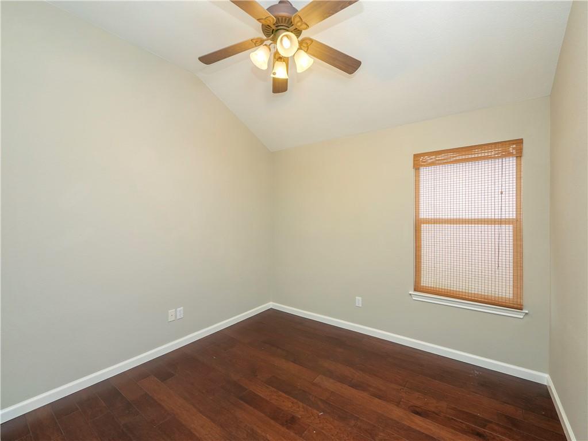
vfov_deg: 85.7
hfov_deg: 102.1
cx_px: 294
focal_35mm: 14
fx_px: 238
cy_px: 220
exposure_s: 1/25
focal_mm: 7
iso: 500
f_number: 4.5
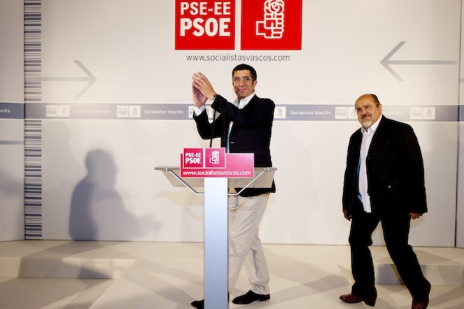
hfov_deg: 58.8
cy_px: 154
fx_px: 412
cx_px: 232
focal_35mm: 32
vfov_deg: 41.1
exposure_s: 1/160
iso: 1000
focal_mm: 32
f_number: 8
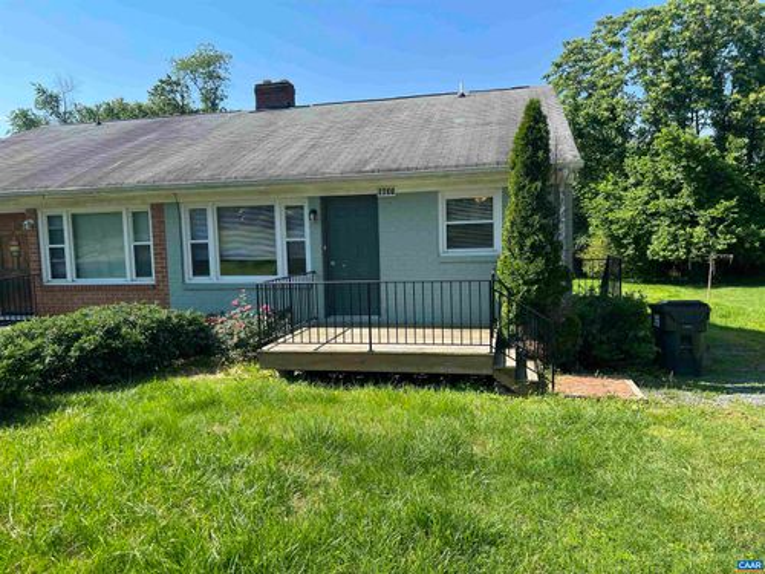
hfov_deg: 67.3
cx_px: 382
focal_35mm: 26
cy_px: 287
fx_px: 575
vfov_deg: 53.1
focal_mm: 5.7
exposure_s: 1/1511
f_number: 1.5
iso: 50
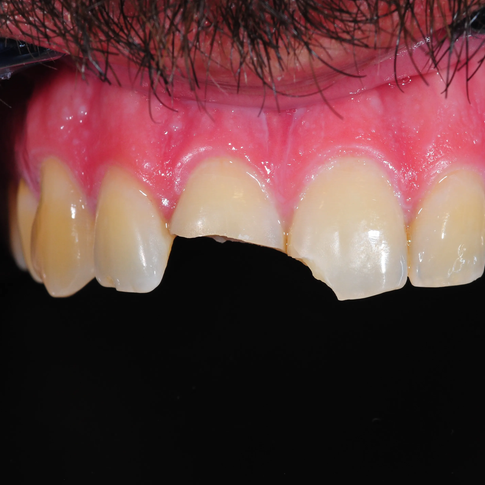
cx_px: 289
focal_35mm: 202
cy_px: 242
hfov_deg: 8.7
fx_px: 3196
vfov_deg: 8.7
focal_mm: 105
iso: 400
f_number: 18
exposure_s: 1/60
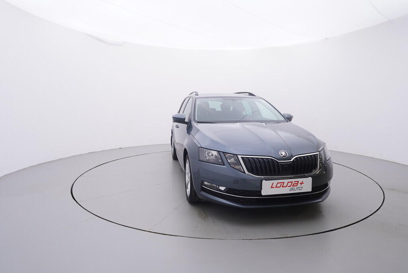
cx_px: 204
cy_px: 136
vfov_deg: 56.2
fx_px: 255
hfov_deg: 77.3
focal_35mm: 22
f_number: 5
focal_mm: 15
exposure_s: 1/80
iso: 200
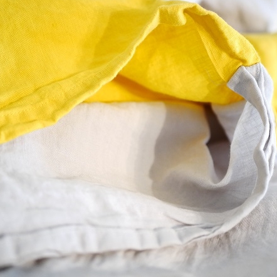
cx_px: 144
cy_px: 137
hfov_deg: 28.6
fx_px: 543
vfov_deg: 28.6
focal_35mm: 60
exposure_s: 1/60
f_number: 1.7
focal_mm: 25
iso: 2500
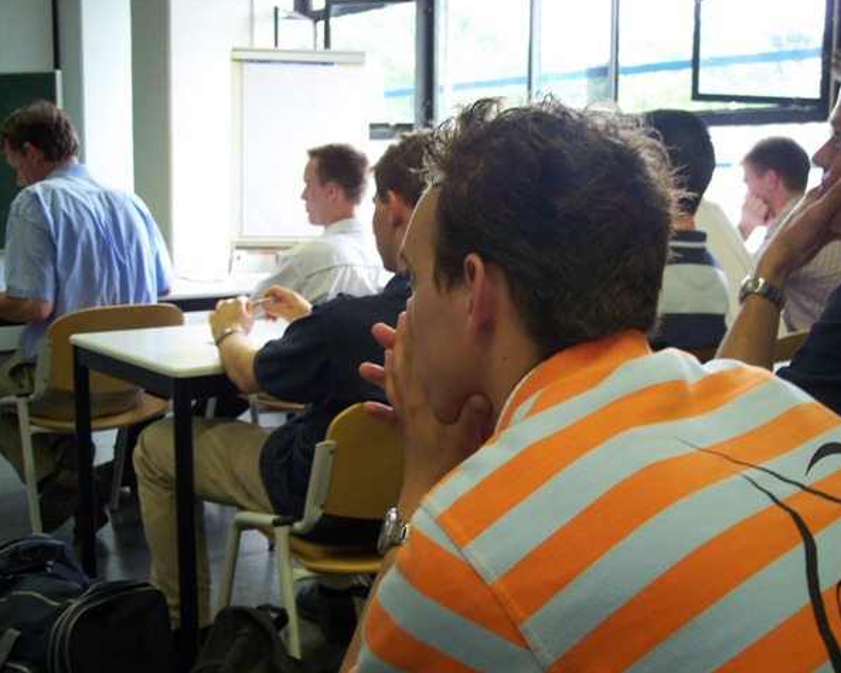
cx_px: 452
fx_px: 995
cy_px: 334
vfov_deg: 37.3
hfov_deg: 45.8
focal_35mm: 40
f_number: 2.8
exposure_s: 1/45
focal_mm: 8
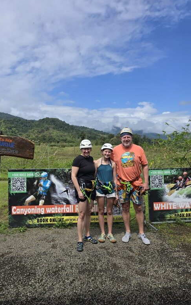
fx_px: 208
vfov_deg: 72.5
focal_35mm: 25
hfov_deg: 49.2
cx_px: 83
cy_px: 151
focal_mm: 6.3
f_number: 1.7
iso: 12
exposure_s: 1/1093
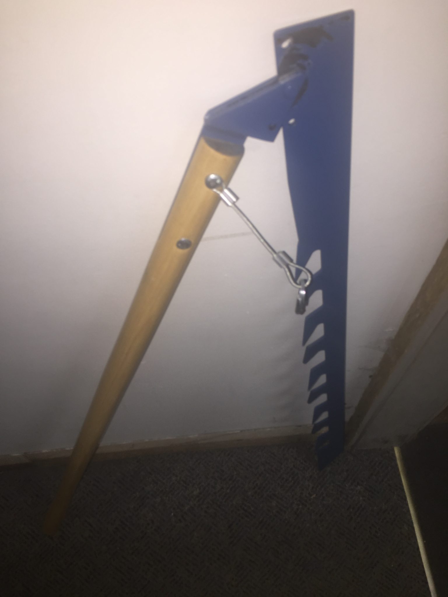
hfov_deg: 48.2
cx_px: 224
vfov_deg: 61.7
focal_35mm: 29
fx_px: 500
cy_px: 298
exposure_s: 1/20
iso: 32
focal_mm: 4.15
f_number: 2.2
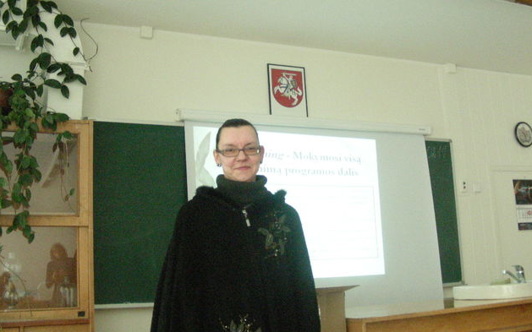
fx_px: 594
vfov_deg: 31.2
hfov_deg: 48.2
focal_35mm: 41
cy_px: 142
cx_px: 267
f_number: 3.5
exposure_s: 1/62.2
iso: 800
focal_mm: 6.3
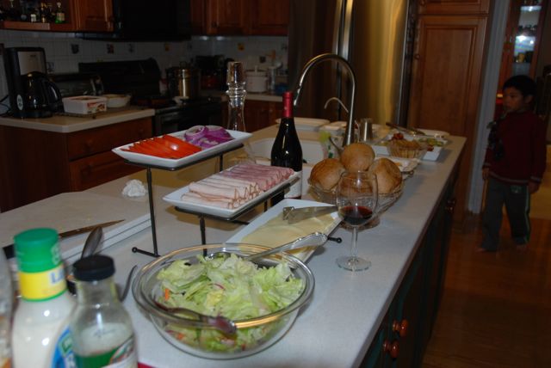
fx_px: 506
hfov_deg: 57.2
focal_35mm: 33
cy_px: 184
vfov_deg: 40.0
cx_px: 276
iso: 200
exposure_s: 1/60
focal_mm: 22
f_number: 3.8
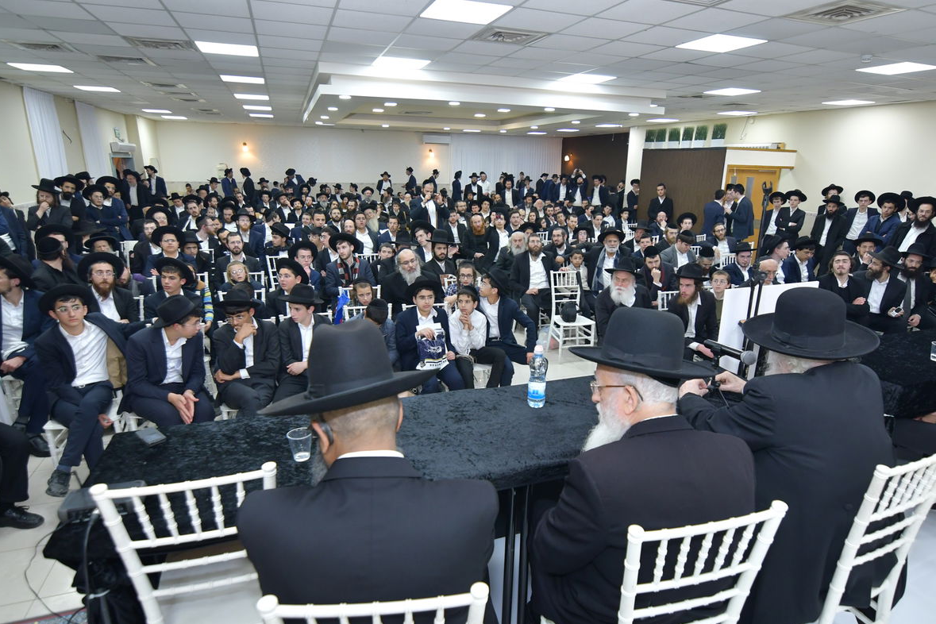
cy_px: 332
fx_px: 509
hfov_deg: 85.0
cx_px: 501
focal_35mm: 20
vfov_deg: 62.9
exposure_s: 1/160
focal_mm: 11
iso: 800
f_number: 3.5
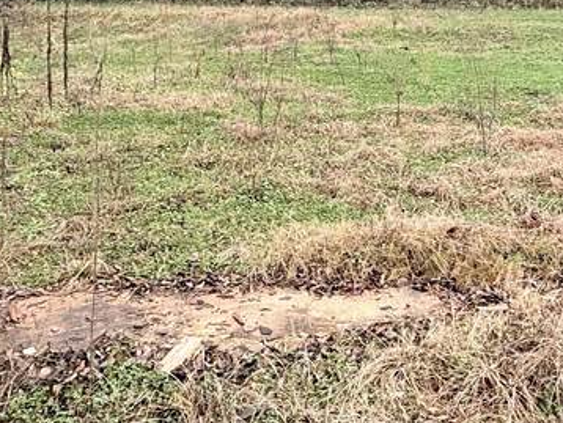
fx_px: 814
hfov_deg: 37.4
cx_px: 412
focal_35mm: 50
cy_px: 52
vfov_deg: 28.2
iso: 64
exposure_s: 1/99
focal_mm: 2.22
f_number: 2.2
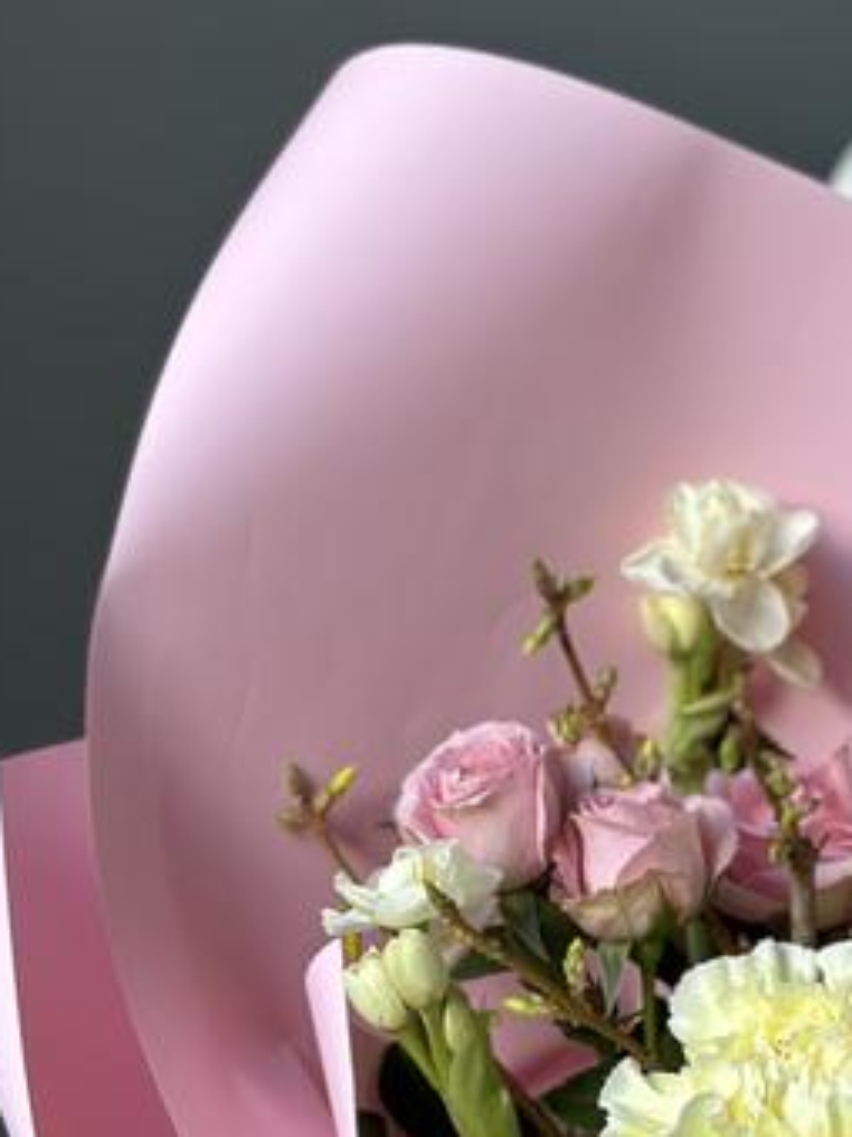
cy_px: 688
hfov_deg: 10.1
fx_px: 4761
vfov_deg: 13.6
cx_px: 969
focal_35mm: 145
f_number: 1.78
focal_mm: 6.86
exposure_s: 1/136
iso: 64
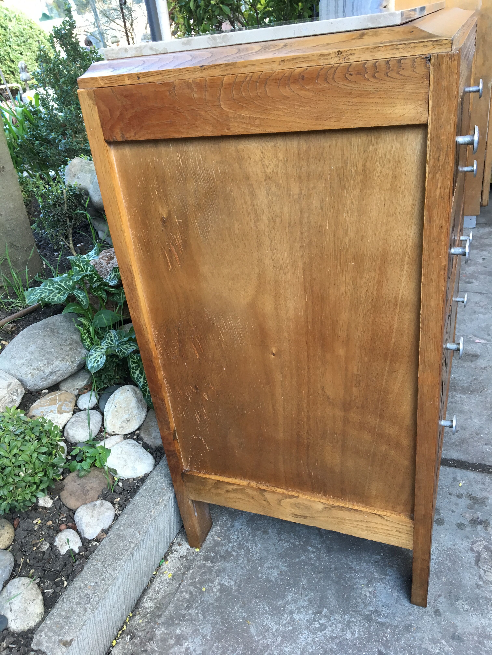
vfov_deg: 61.7
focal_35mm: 29
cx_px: 246
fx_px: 550
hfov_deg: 48.2
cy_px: 328
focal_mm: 4.15
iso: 32
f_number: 2.2
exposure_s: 1/33
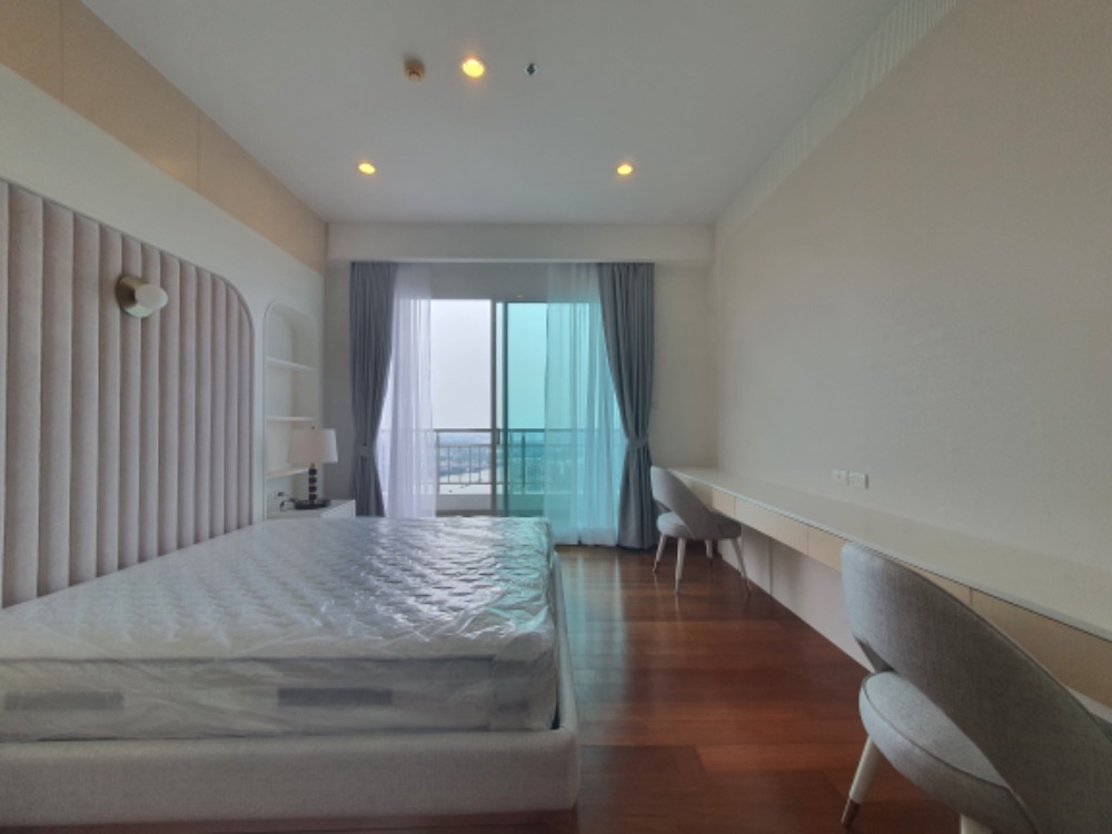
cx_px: 556
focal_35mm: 13
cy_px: 417
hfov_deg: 106.2
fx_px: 418
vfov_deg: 89.9
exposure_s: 1/266
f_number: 2.2
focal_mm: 1.8
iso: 50
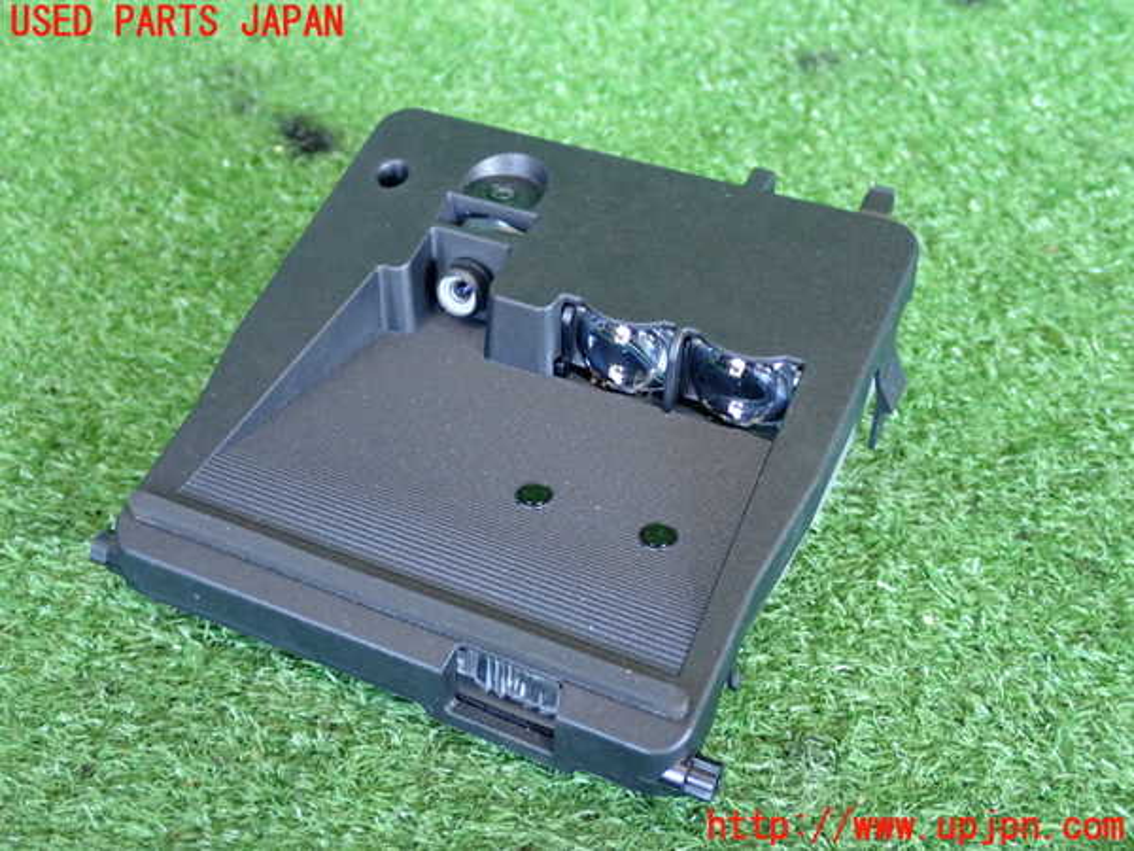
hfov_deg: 42.9
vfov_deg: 32.9
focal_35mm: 44
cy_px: 426
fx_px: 1441
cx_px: 567
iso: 640
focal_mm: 7.84
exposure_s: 1/40
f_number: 2.9
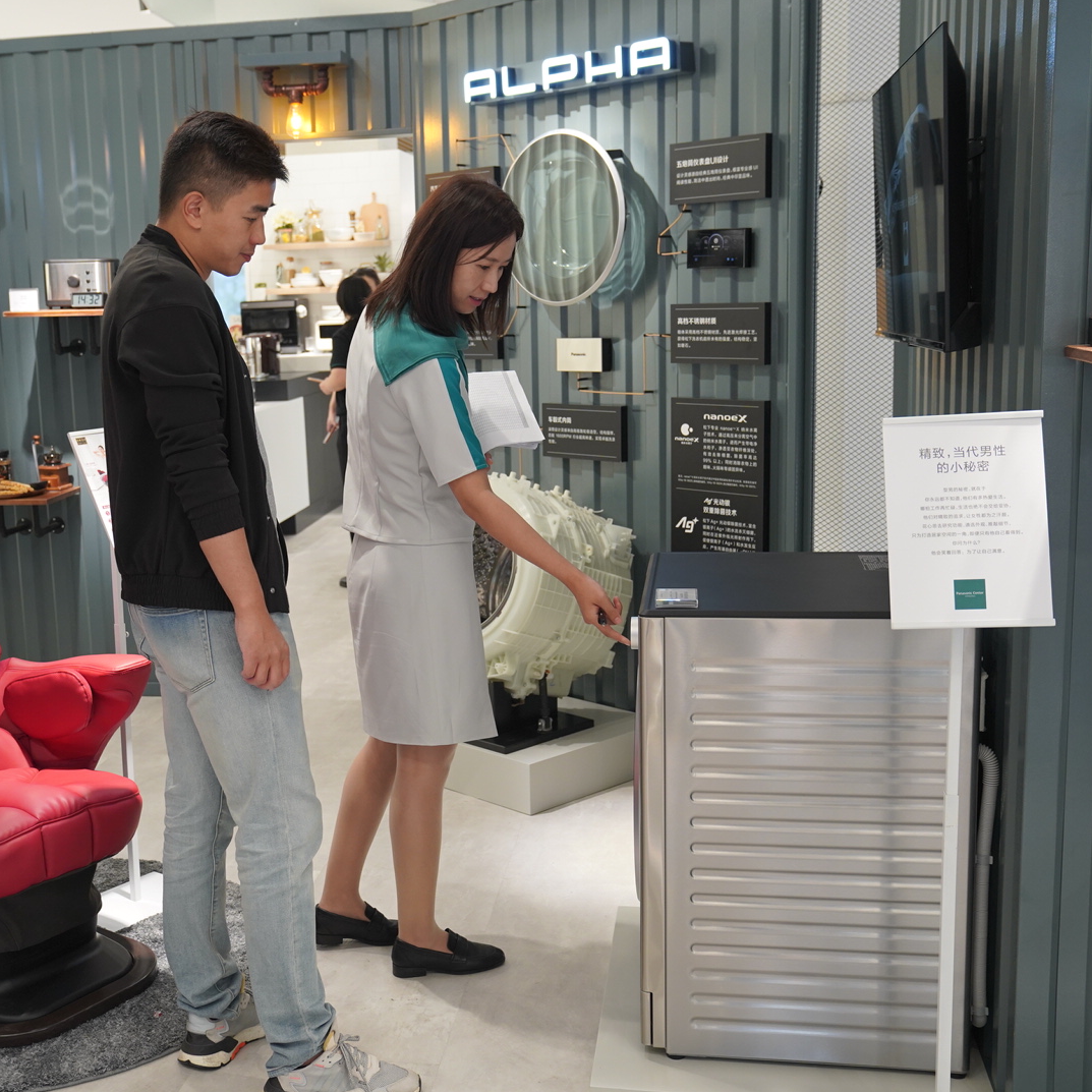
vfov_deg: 40.9
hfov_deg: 40.7
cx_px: 427
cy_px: 543
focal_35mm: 41
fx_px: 1463
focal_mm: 32
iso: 1250
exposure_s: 1/160
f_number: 4
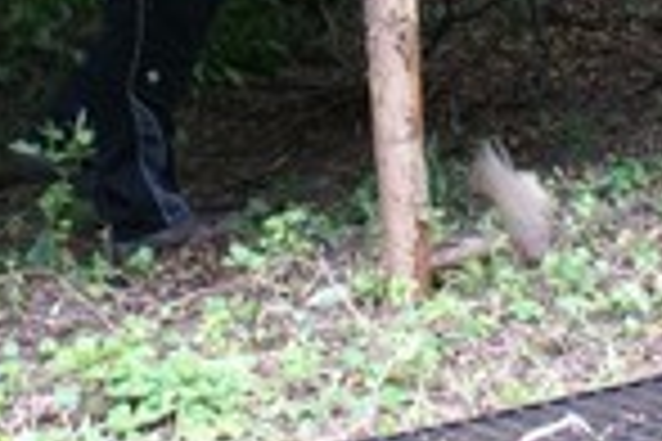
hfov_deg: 15.6
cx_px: 333
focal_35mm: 131
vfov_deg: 10.3
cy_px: -112
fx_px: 2409
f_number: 4.5
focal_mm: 20
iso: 100
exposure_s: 1/40
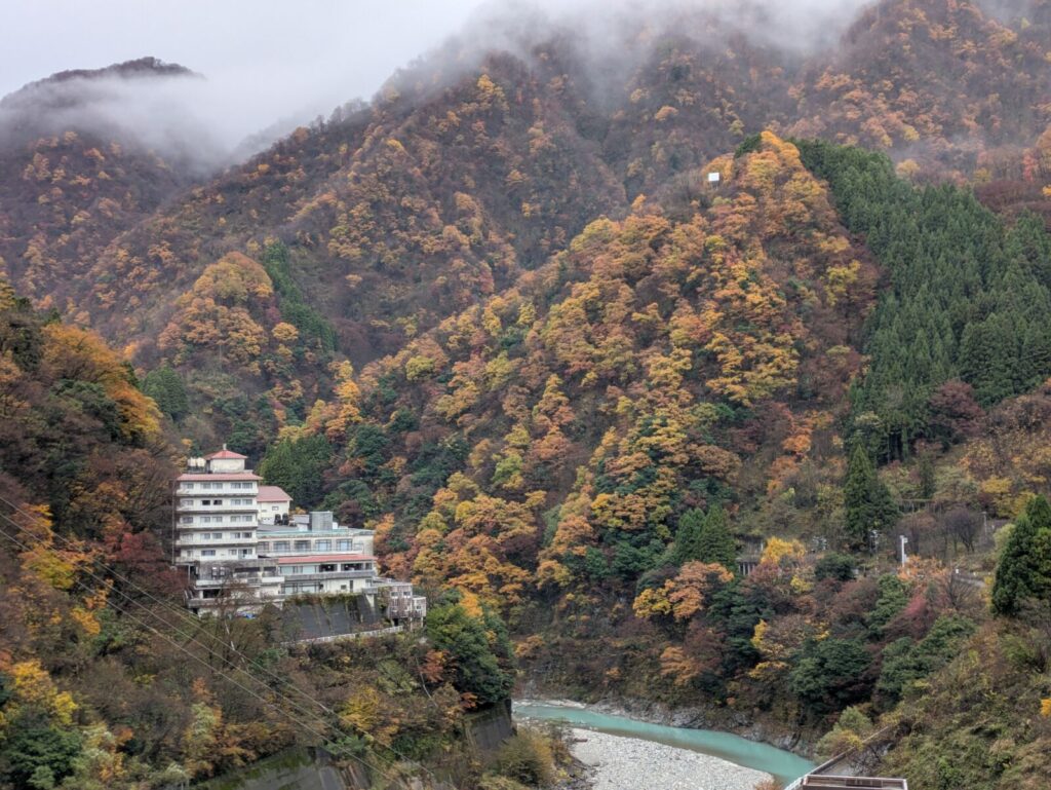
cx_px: 526
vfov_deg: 28.6
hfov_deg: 37.5
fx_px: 1549
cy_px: 395
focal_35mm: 51
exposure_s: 1/301
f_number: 1.89
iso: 45
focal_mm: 5.43
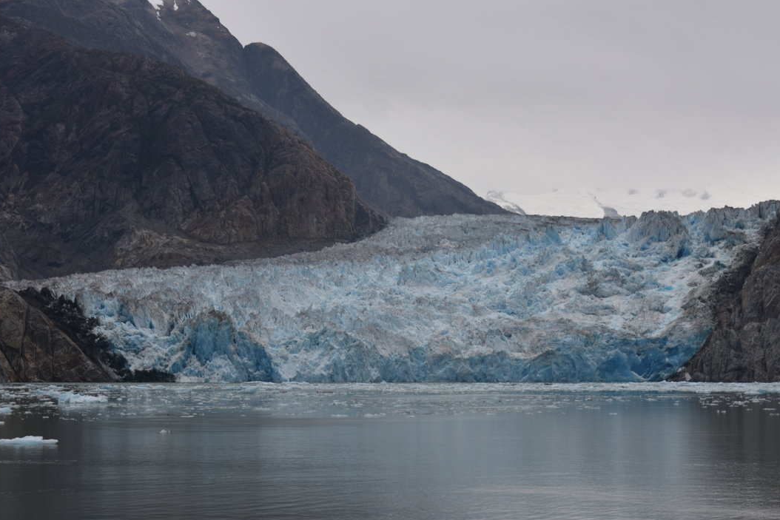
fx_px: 1842
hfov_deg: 23.9
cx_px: 451
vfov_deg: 16.1
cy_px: 303
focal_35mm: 85
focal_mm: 70
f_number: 5
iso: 100
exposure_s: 1/160
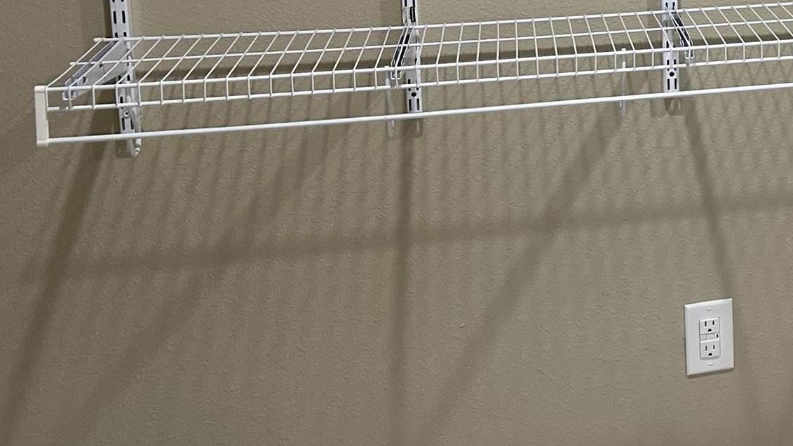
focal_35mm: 71
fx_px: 1493
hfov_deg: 26.1
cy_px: -85
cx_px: 988
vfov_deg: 16.3
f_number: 1.78
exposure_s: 1/60
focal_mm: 6.86
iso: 160
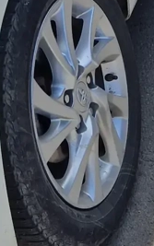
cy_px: -72
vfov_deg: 16.2
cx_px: 50
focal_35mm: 122
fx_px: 819
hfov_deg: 10.7
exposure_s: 1/1196
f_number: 1.8
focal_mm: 5.4
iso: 50
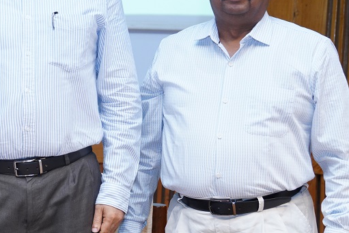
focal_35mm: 135
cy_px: 81
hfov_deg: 14.6
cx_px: -89
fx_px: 1309
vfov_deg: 10.2
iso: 800
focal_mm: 46
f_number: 3.5
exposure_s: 1/100
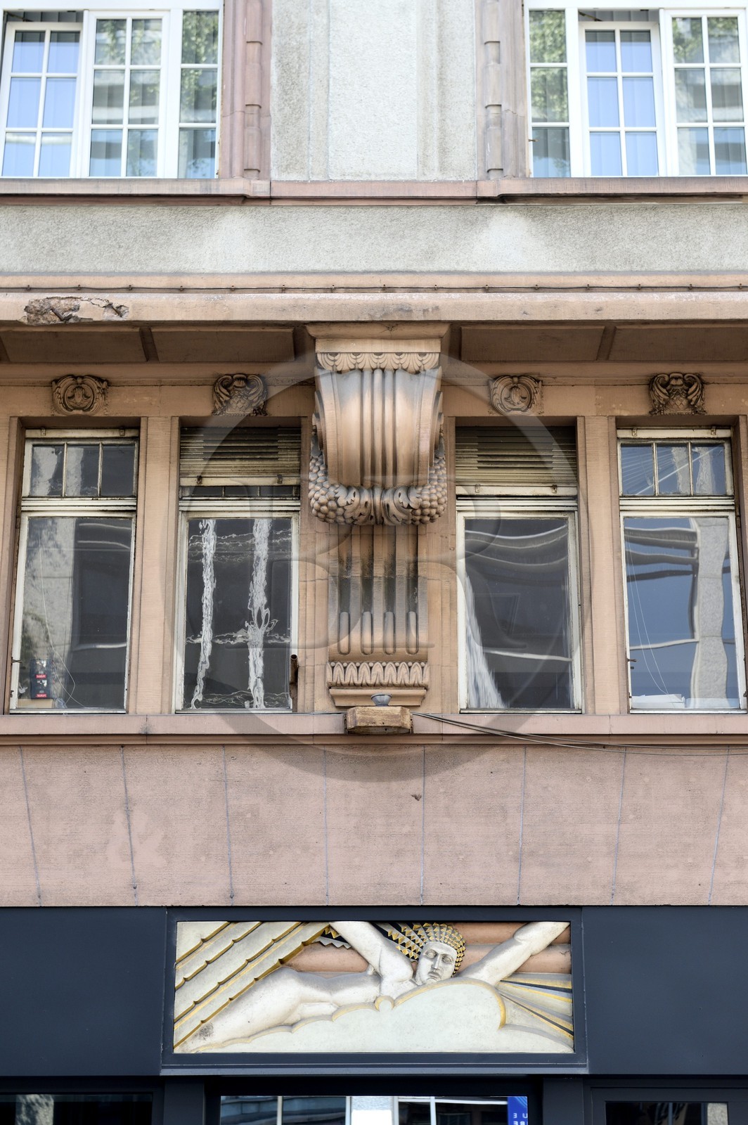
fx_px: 2185
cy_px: 562
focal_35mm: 70
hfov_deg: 19.4
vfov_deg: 28.9
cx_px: 374
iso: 200
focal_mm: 70
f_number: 5
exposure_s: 1/200
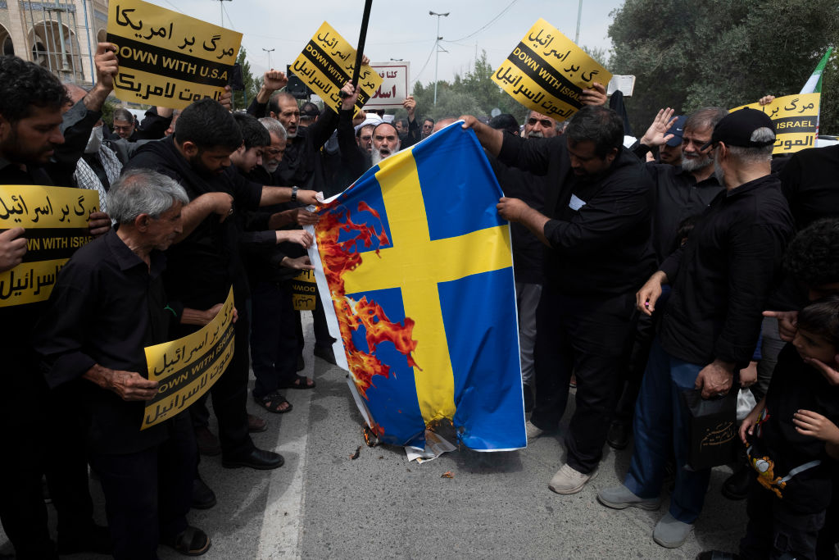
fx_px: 489
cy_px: 280
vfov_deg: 59.5
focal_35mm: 21
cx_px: 420
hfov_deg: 81.2
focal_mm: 14
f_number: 4.5
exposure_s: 1/500
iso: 100
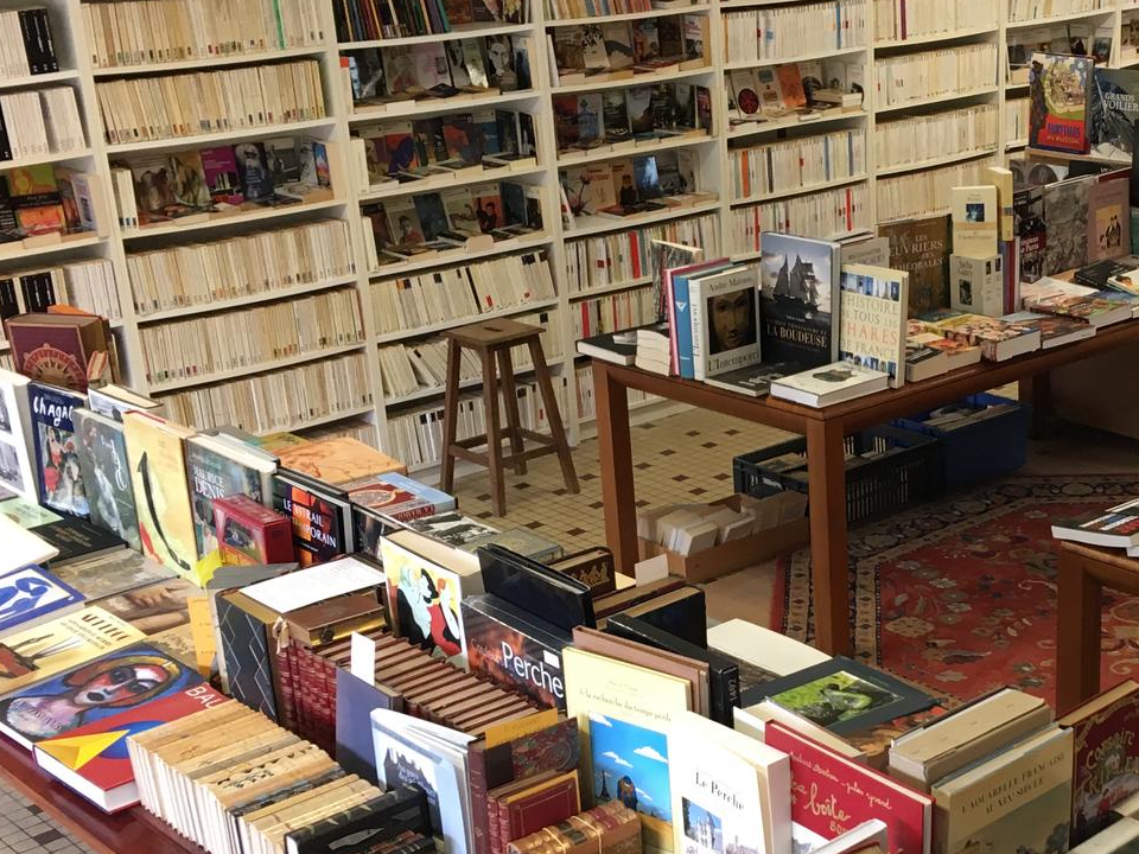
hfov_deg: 32.6
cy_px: 579
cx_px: 861
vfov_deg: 25.1
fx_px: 1908
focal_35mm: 58
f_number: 2.2
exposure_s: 1/33
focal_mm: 4.15
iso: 80
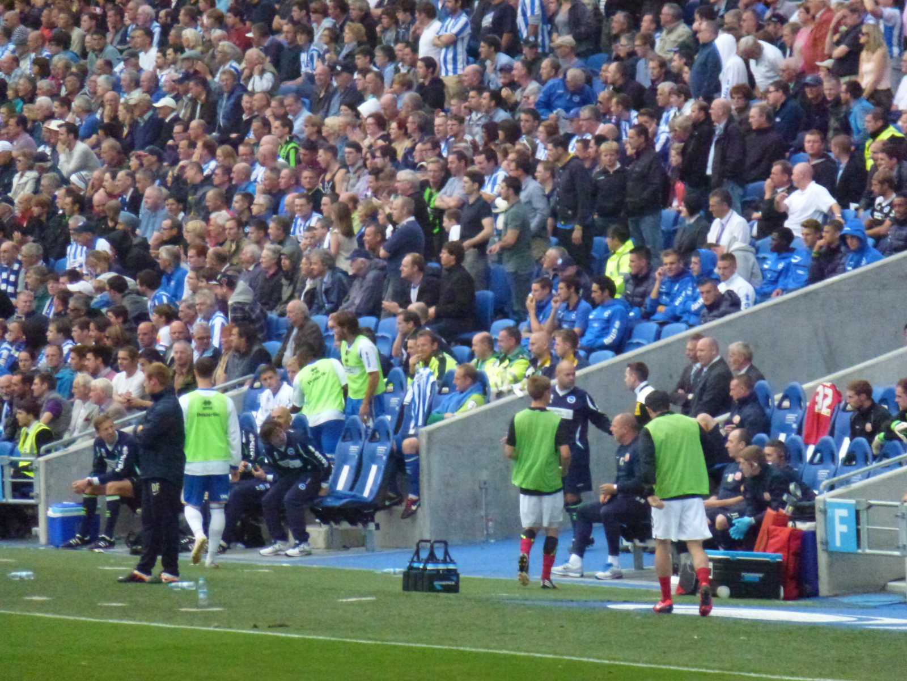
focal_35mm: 384
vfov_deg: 3.9
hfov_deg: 5.2
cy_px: 340
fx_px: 10061
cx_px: 454
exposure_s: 1/1000
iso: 1600
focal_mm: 68.8
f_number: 5.9
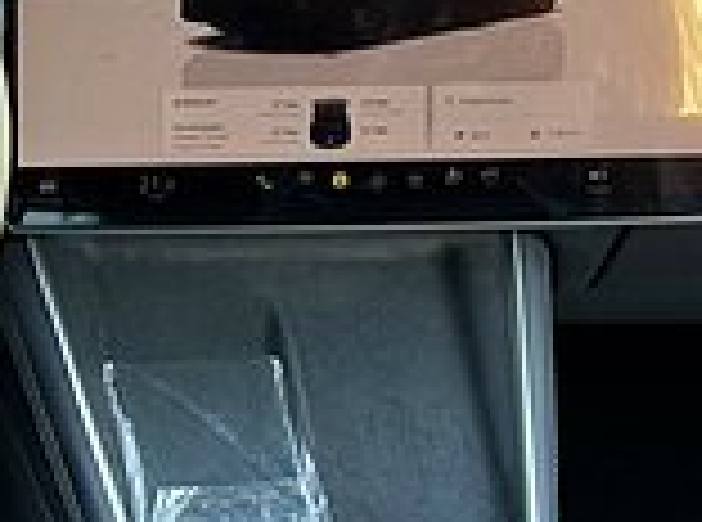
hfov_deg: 11.3
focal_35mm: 169
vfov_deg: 8.7
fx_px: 3417
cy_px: 324
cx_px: -288
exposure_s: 1/49
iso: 160
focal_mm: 6.76
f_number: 1.78
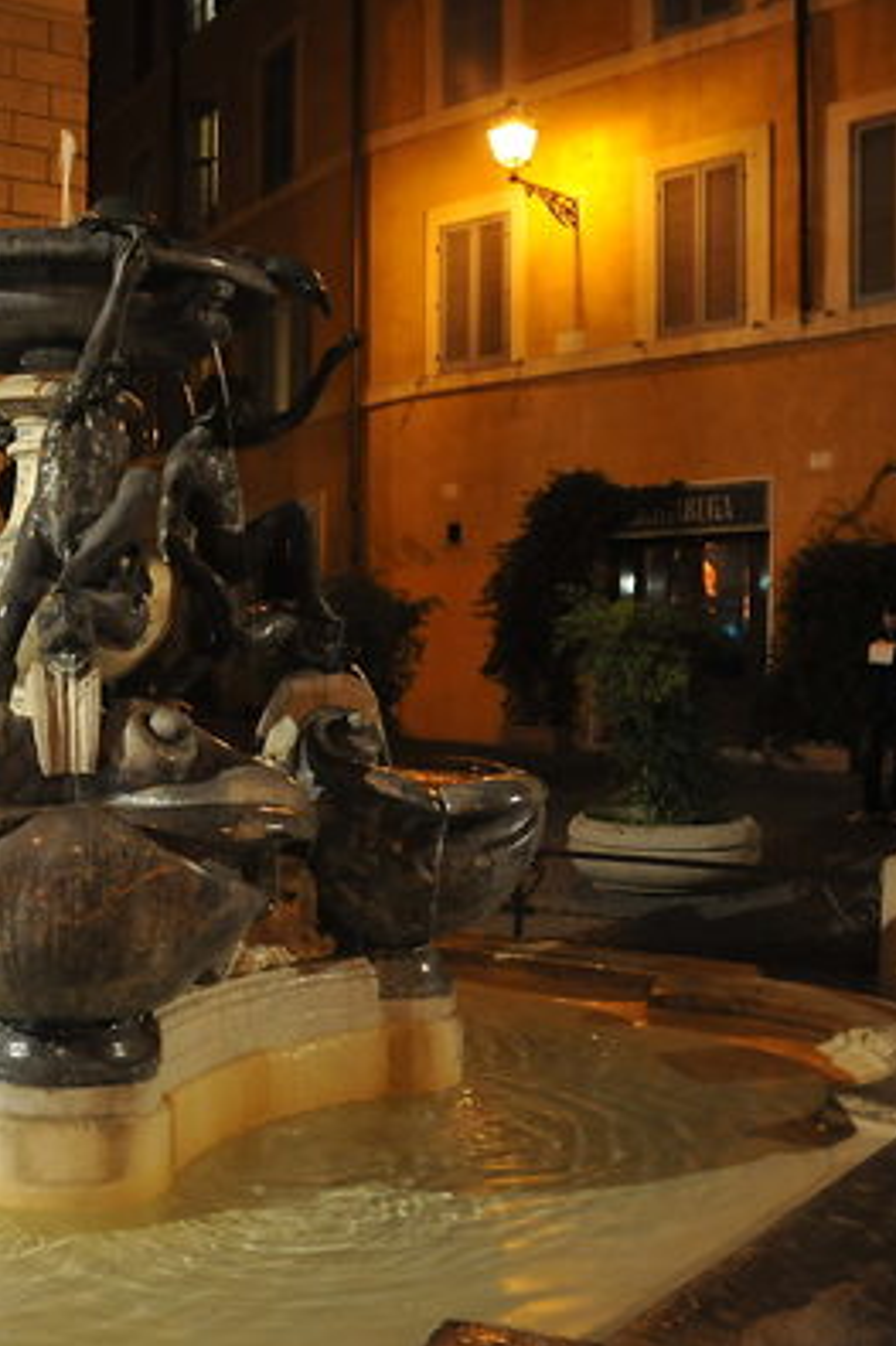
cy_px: 671
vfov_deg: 47.4
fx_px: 1532
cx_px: 89
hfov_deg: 31.1
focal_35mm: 41
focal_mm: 18
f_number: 3.5
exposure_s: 1/20
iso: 800
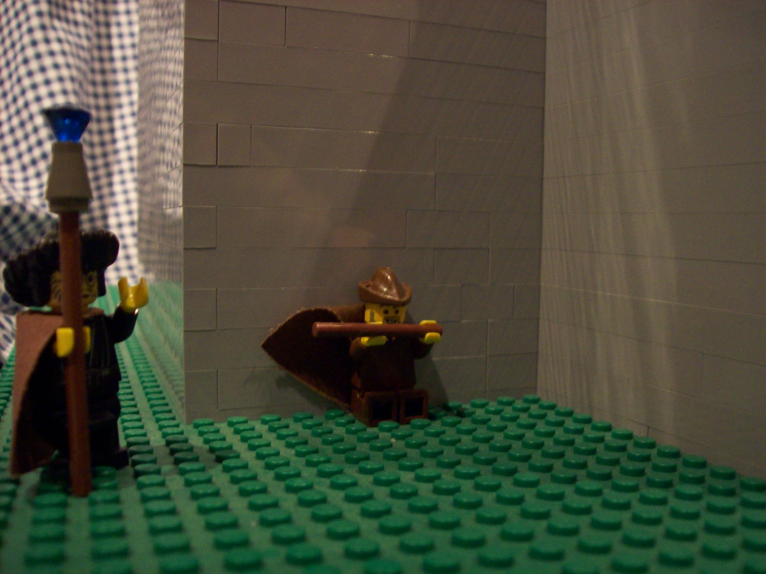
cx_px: 383
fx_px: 796
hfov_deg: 51.4
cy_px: 287
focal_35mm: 36
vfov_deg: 39.6
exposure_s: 1/8
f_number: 2.7
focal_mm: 6
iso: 200
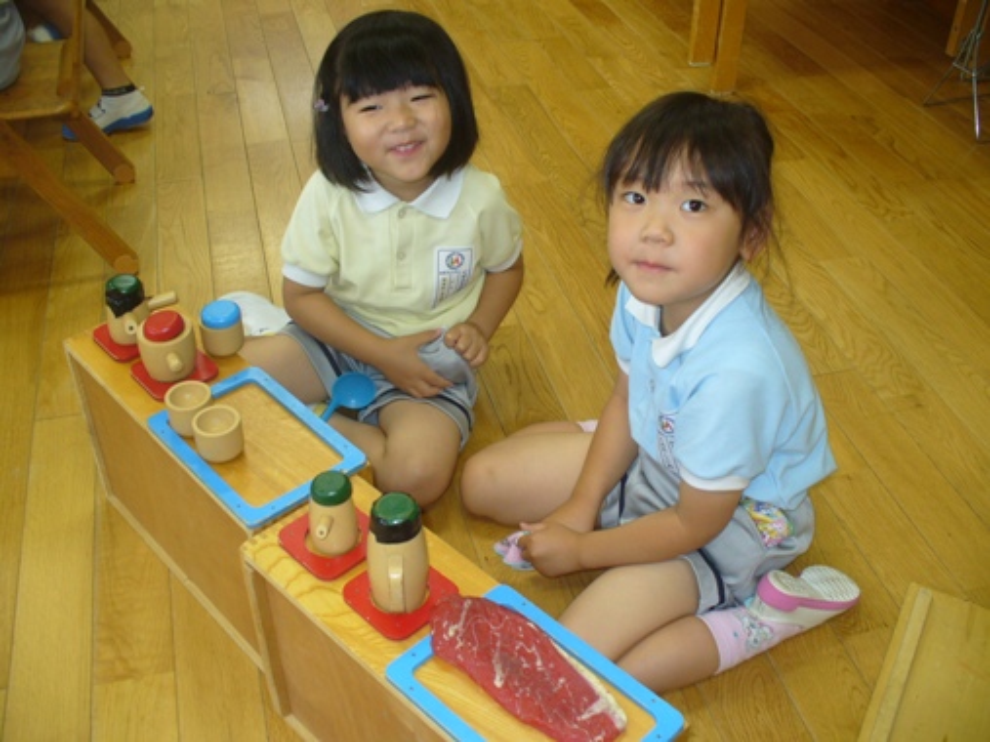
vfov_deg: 38.7
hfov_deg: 50.1
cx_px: 495
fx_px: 1058
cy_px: 371
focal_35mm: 37
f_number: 2.8
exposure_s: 1/30
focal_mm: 6.1
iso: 100
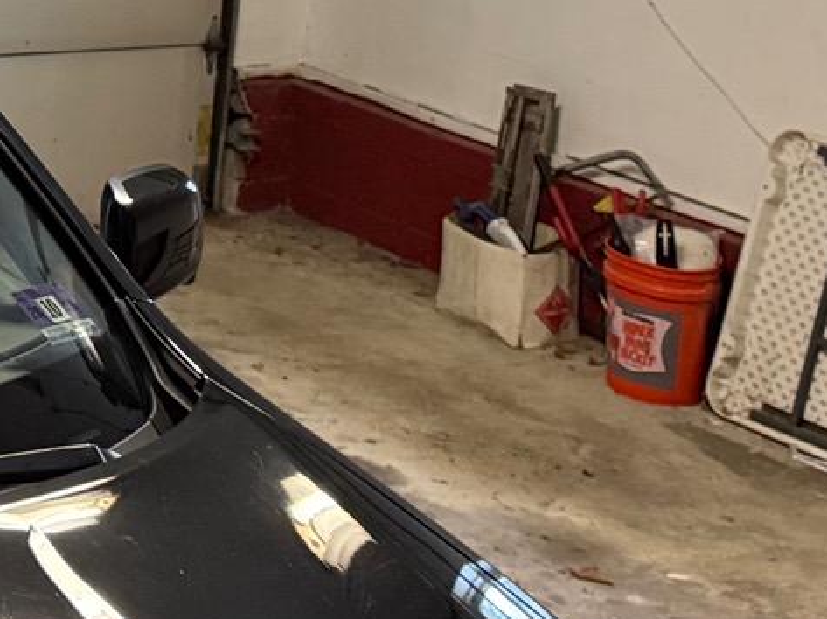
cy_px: -449
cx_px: -30
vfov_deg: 13.0
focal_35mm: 104
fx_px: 2483
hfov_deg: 18.4
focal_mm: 6.76
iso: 640
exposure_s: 1/40
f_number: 1.78
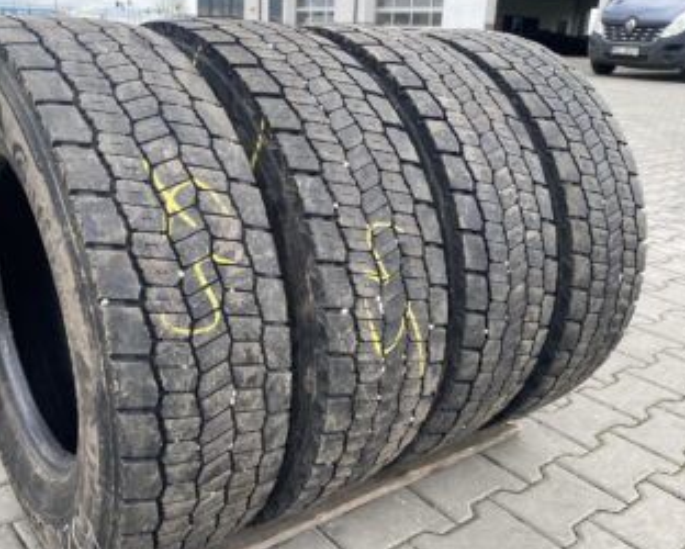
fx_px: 710
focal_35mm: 35
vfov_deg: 42.2
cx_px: 329
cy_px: 291
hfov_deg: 51.5
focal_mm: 4.25
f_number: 1.8
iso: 32
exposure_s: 1/342
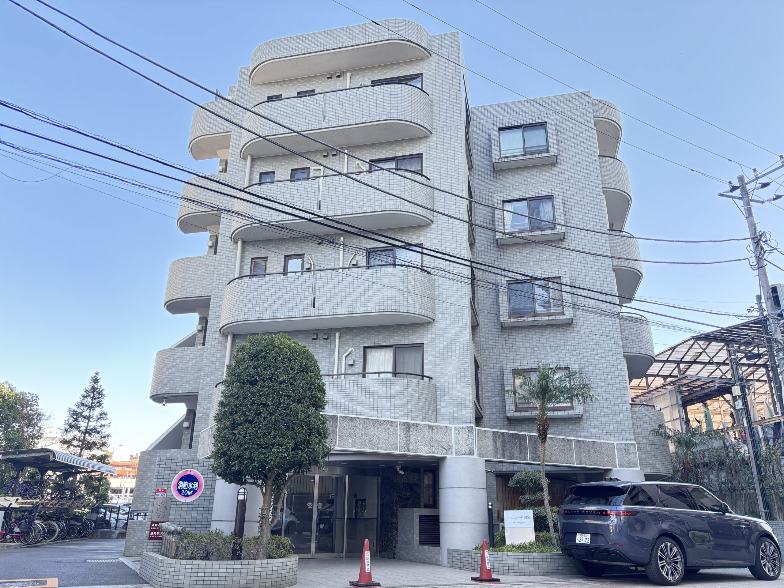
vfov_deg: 53.1
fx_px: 589
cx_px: 392
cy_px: 294
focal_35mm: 26
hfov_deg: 67.3
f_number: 1.6
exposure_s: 1/163
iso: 64
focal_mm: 5.96
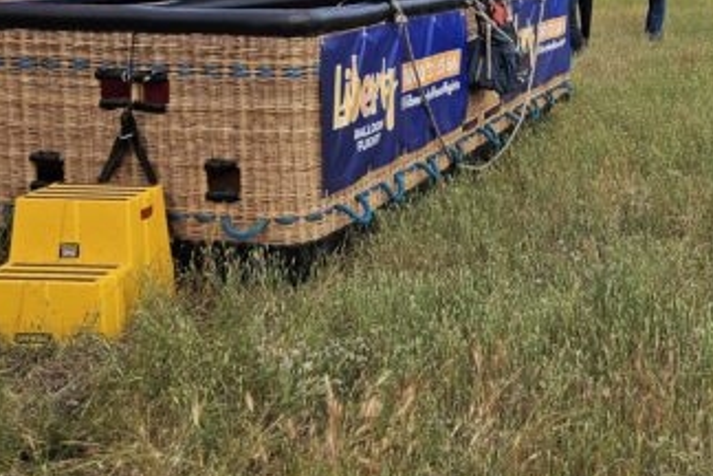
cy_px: 15
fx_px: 1168
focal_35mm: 59
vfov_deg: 22.2
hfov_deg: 32.1
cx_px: 654
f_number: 1.8
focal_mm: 5.4
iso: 32
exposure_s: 1/569
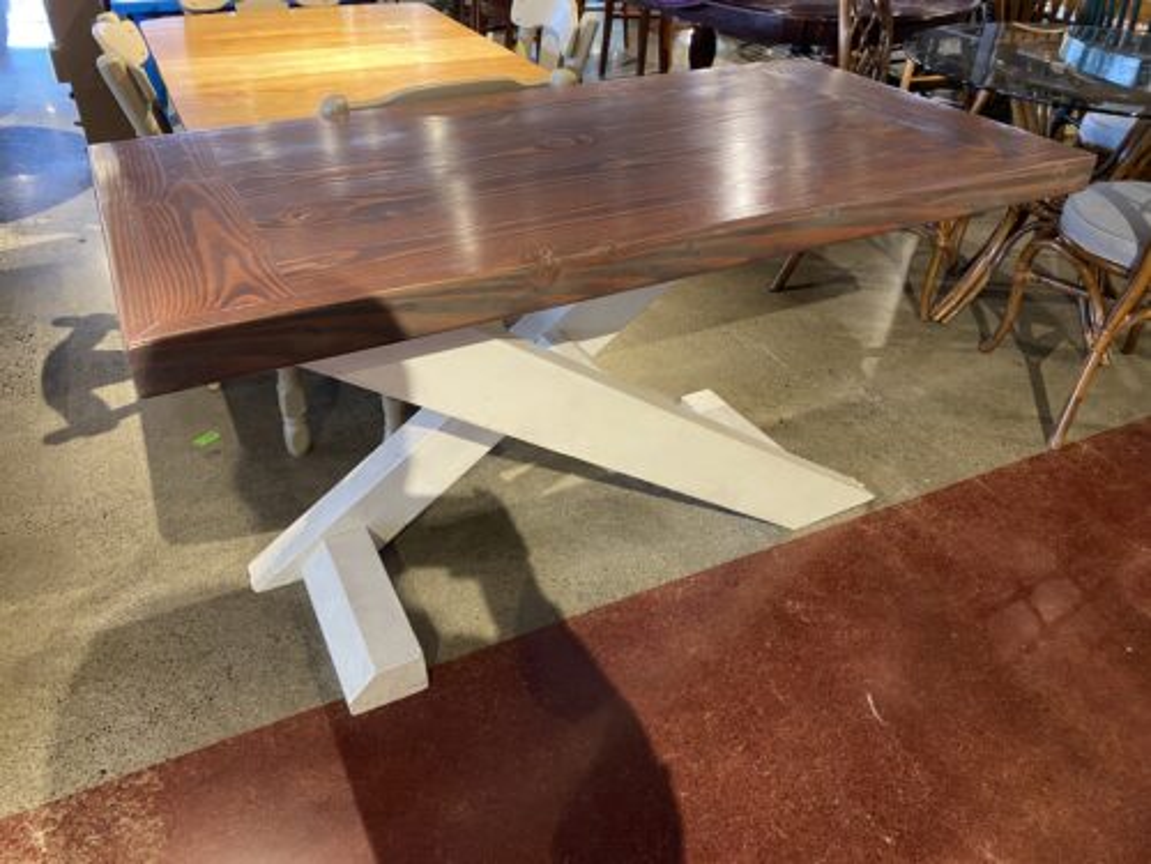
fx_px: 865
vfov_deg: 53.1
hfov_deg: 67.3
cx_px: 576
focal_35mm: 26
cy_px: 432
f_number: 1.8
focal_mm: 4.25
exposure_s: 1/60
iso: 320
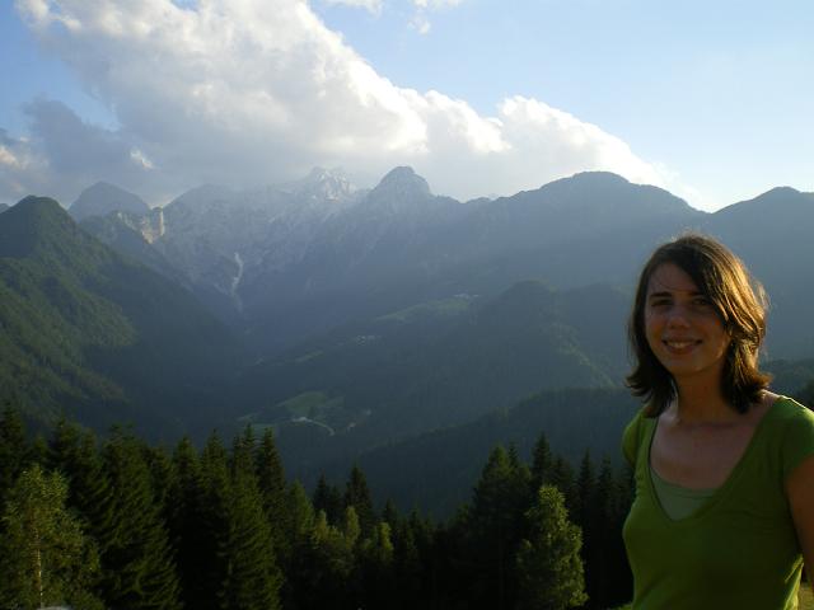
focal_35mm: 38
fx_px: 894
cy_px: 305
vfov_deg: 37.7
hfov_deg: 49.0
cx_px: 407
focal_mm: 6.3
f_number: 4.6
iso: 64
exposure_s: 1/200
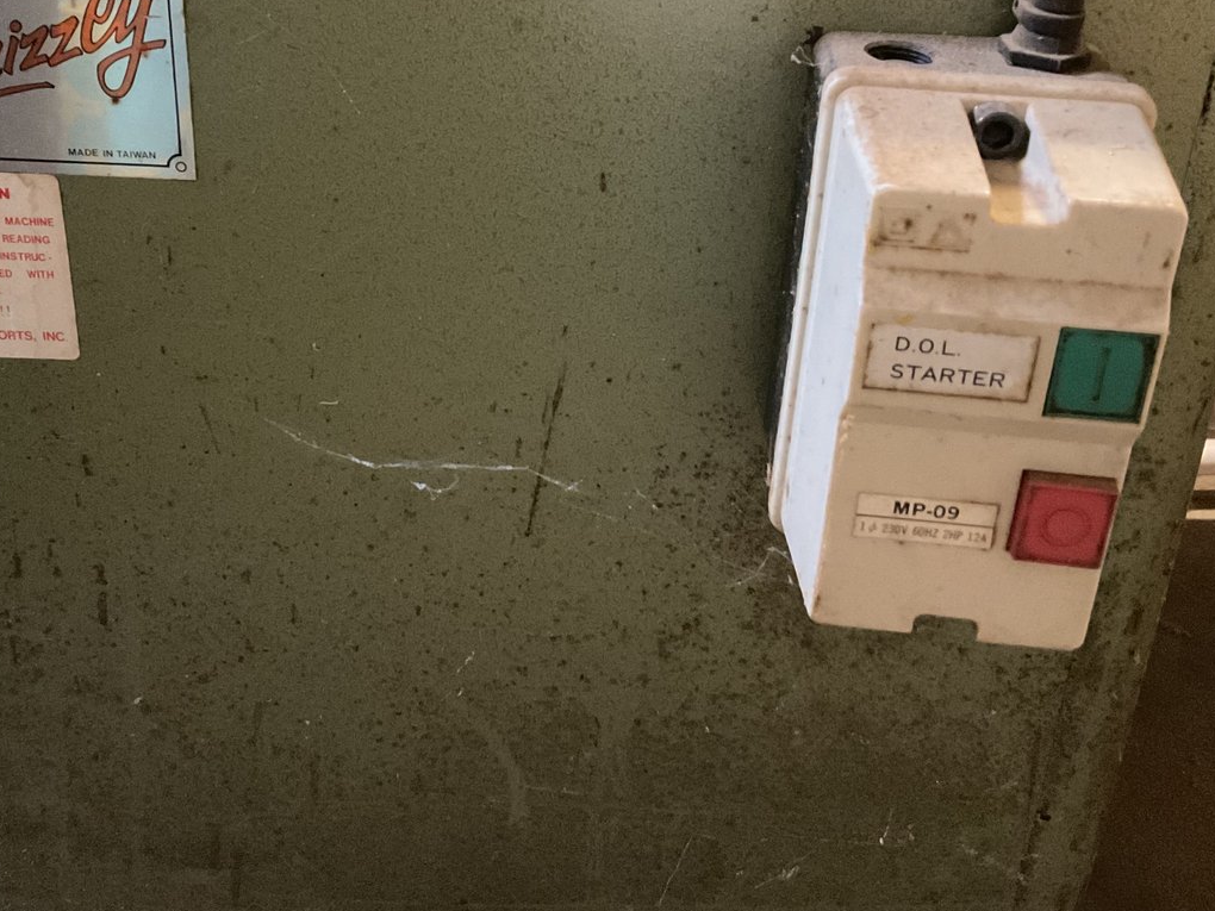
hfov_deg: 43.7
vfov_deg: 33.0
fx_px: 1509
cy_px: 242
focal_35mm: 43
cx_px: 493
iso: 500
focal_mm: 3
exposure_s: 1/24
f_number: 1.8
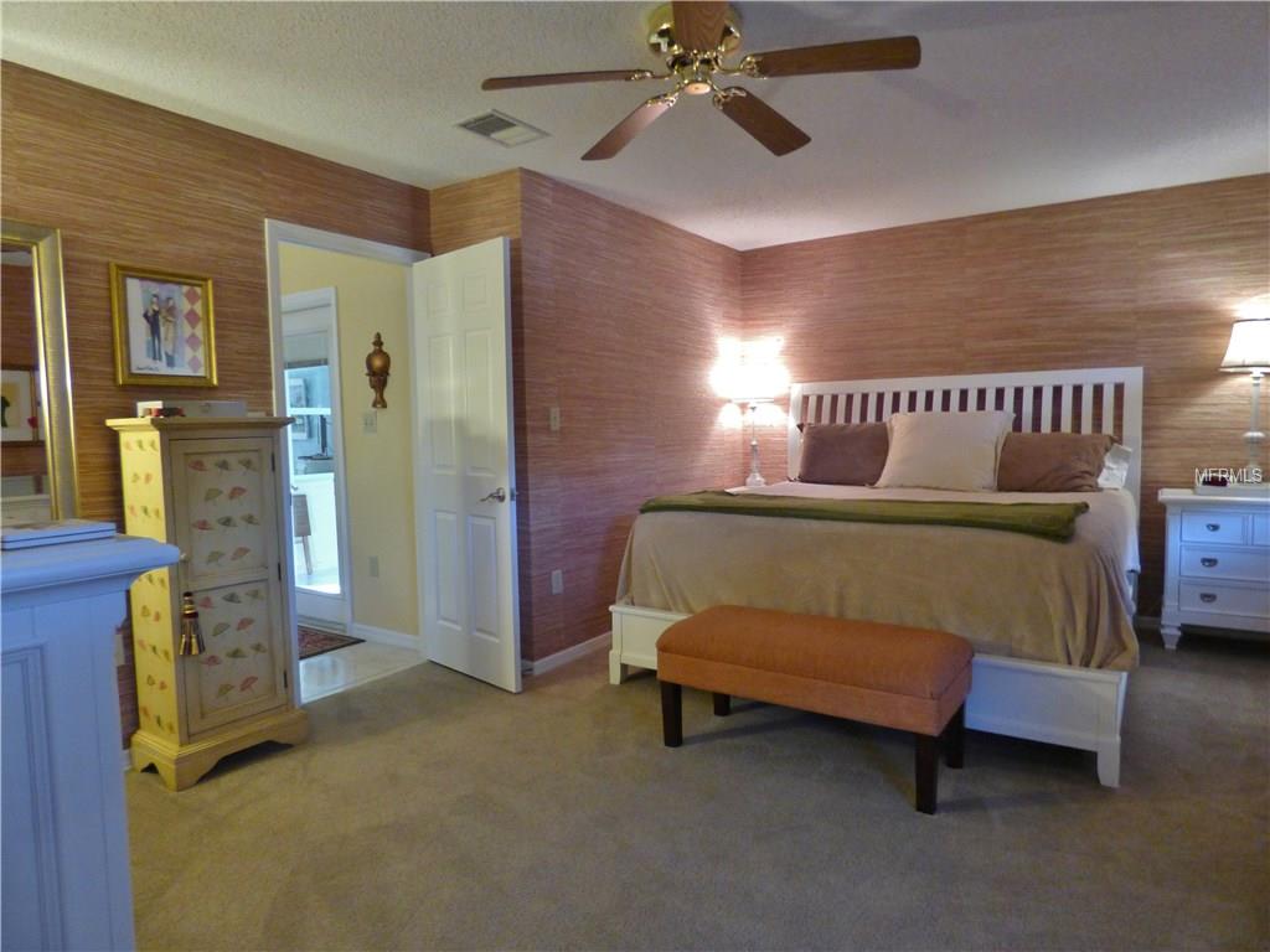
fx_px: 734
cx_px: 635
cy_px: 476
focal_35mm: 20
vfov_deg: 66.0
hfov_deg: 81.7
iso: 400
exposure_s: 1/30
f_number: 2.8
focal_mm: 3.58
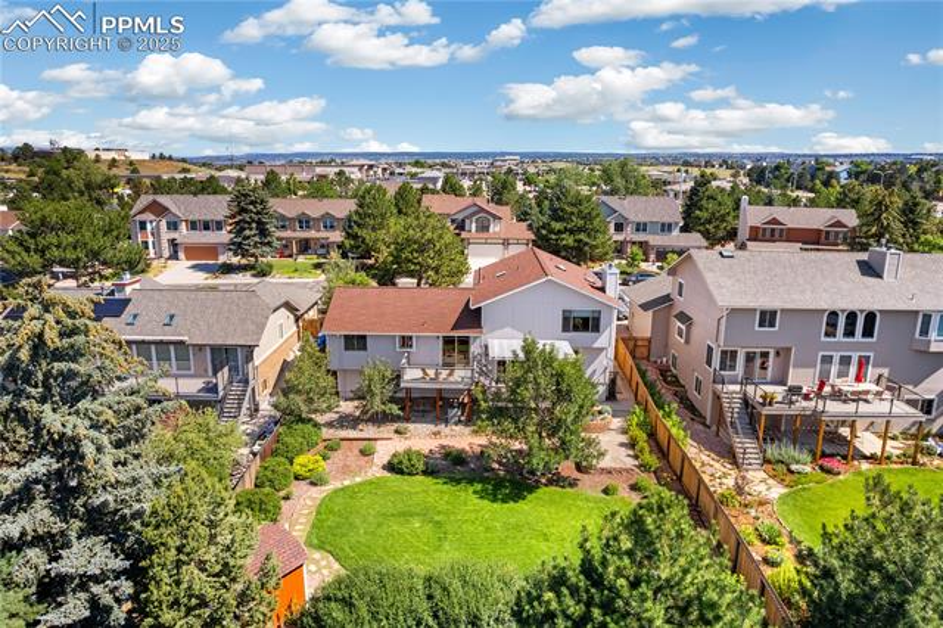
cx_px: 472
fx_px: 576
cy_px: 314
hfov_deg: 78.6
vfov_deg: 57.2
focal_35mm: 22
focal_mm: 8.38
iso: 100
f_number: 2.8
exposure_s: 1/730
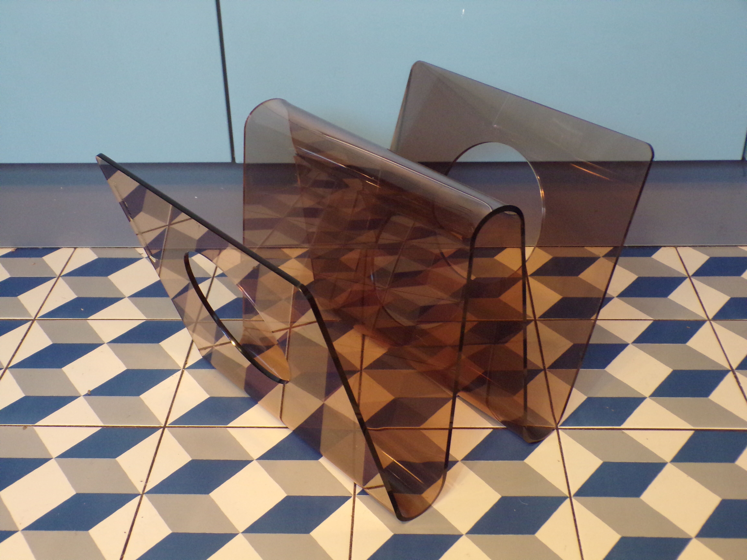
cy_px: 280
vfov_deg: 34.3
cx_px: 374
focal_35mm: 42
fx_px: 906
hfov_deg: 44.8
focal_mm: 7.6
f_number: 3.4
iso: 400
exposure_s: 1/13
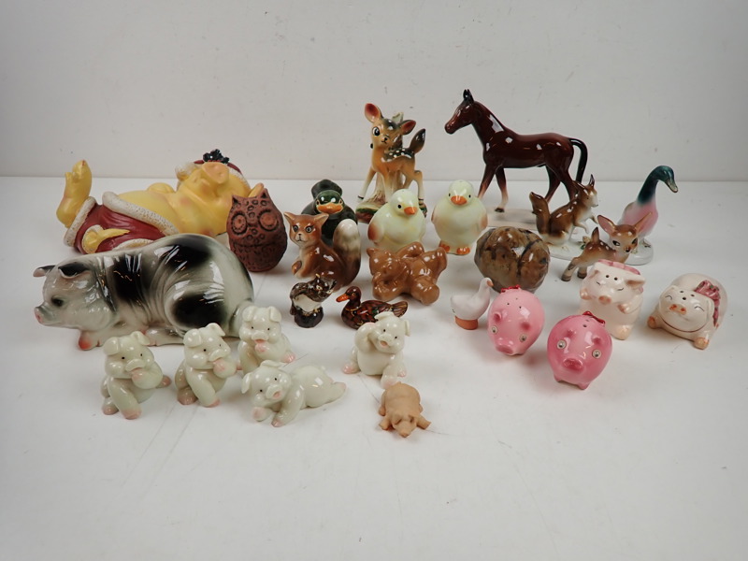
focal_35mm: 19
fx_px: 411
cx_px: 374
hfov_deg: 84.7
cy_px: 280
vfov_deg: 68.7
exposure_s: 1/125
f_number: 2
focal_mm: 3.33
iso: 100
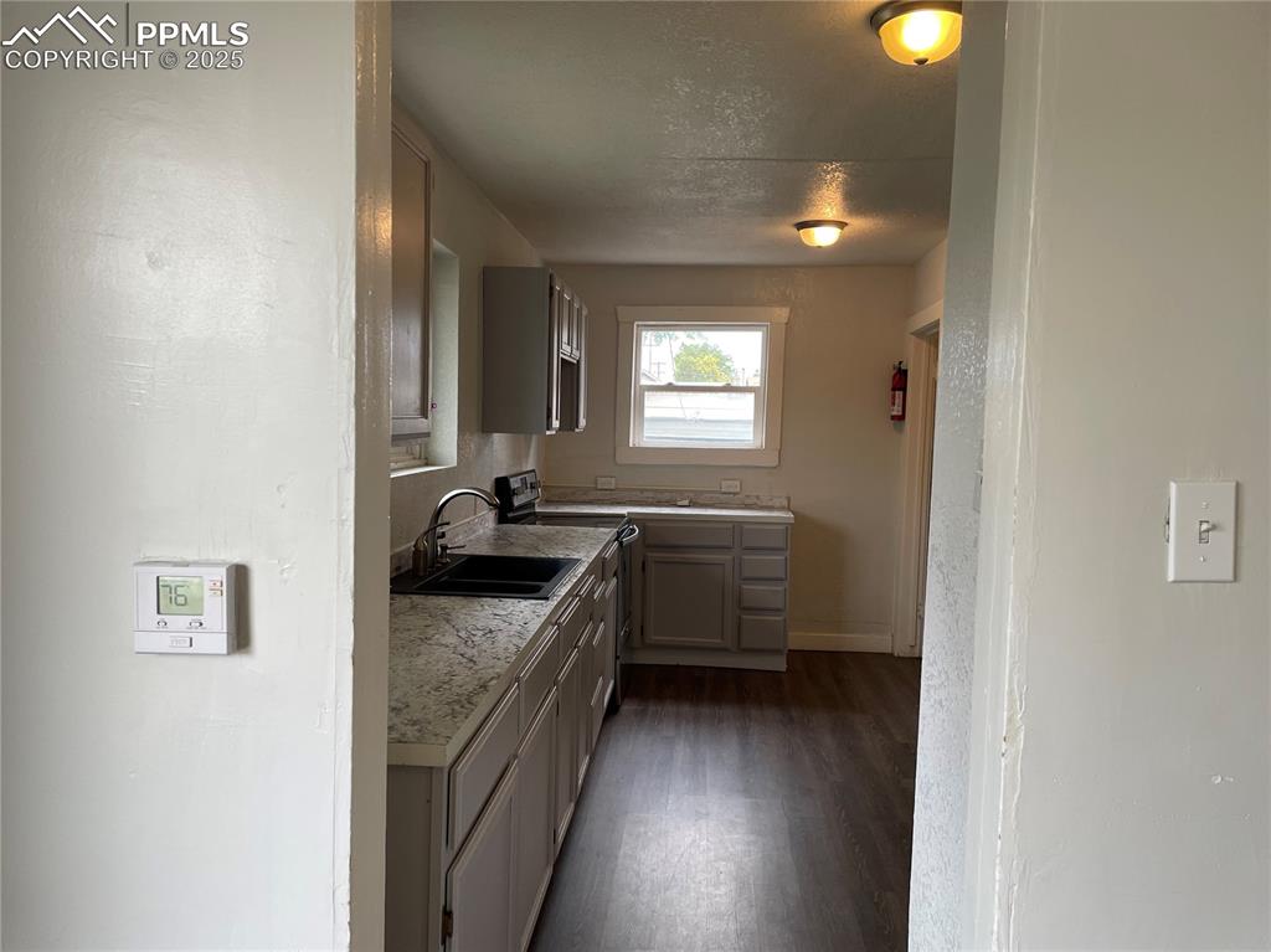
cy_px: 476
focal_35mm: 26
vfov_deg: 53.0
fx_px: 954
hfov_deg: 67.3
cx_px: 636
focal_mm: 4.2
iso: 80
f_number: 1.6
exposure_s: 1/120
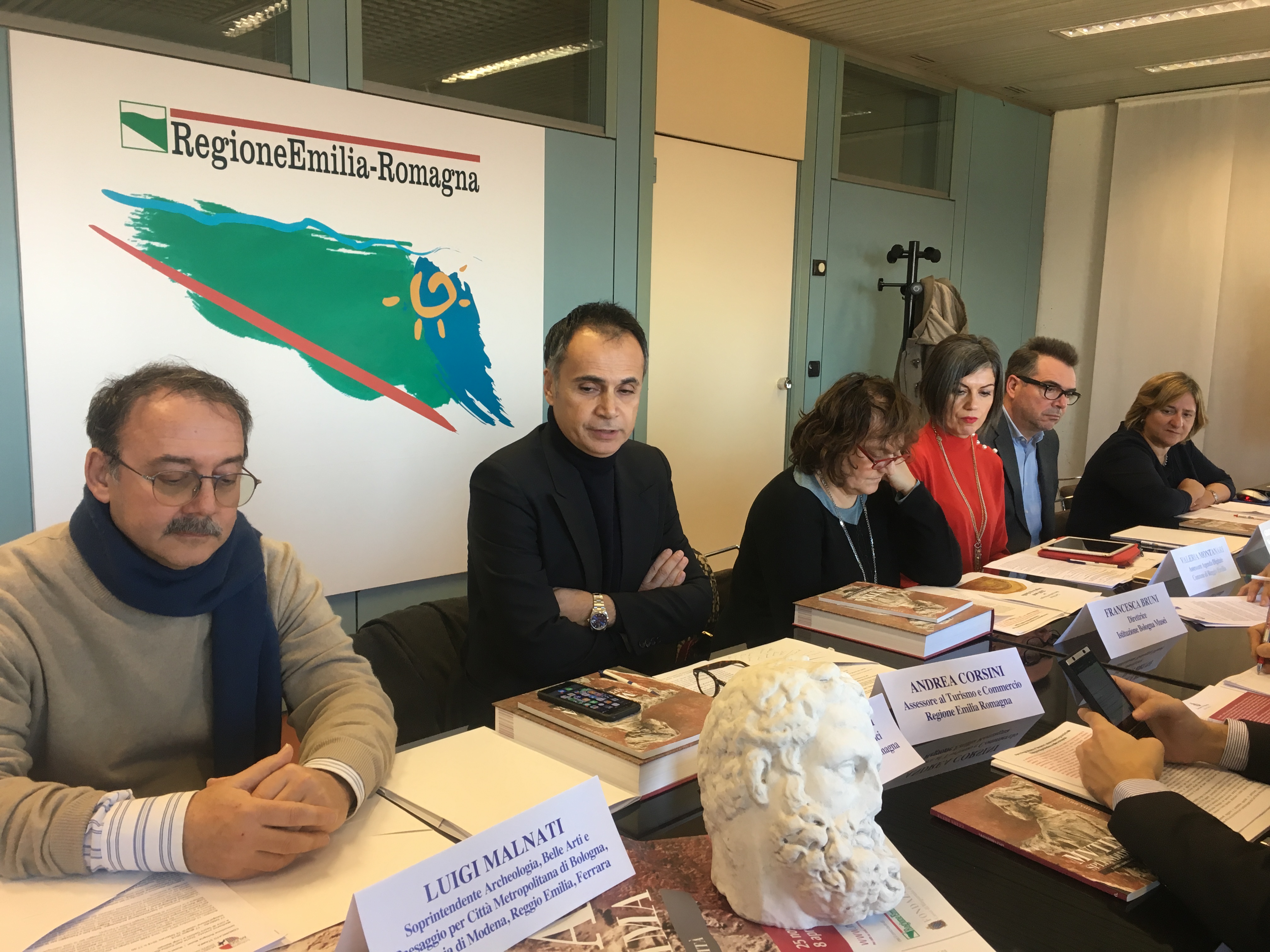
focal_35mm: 29
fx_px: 1064
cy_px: 476
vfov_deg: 48.2
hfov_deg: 61.7
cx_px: 635
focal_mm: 4.15
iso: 64
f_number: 2.2
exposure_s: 1/33
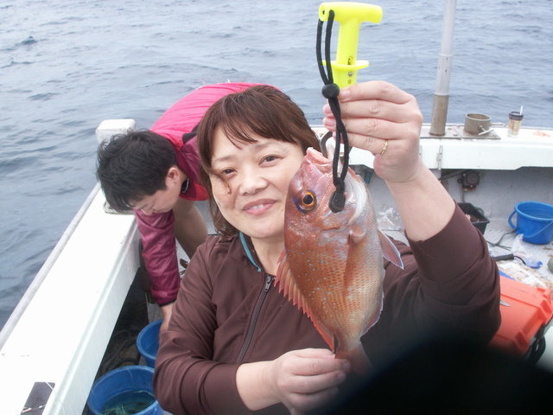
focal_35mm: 37
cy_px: 208
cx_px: 276
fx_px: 591
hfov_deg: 50.1
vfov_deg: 38.7
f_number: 7.1
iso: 50
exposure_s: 1/80
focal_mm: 7.7
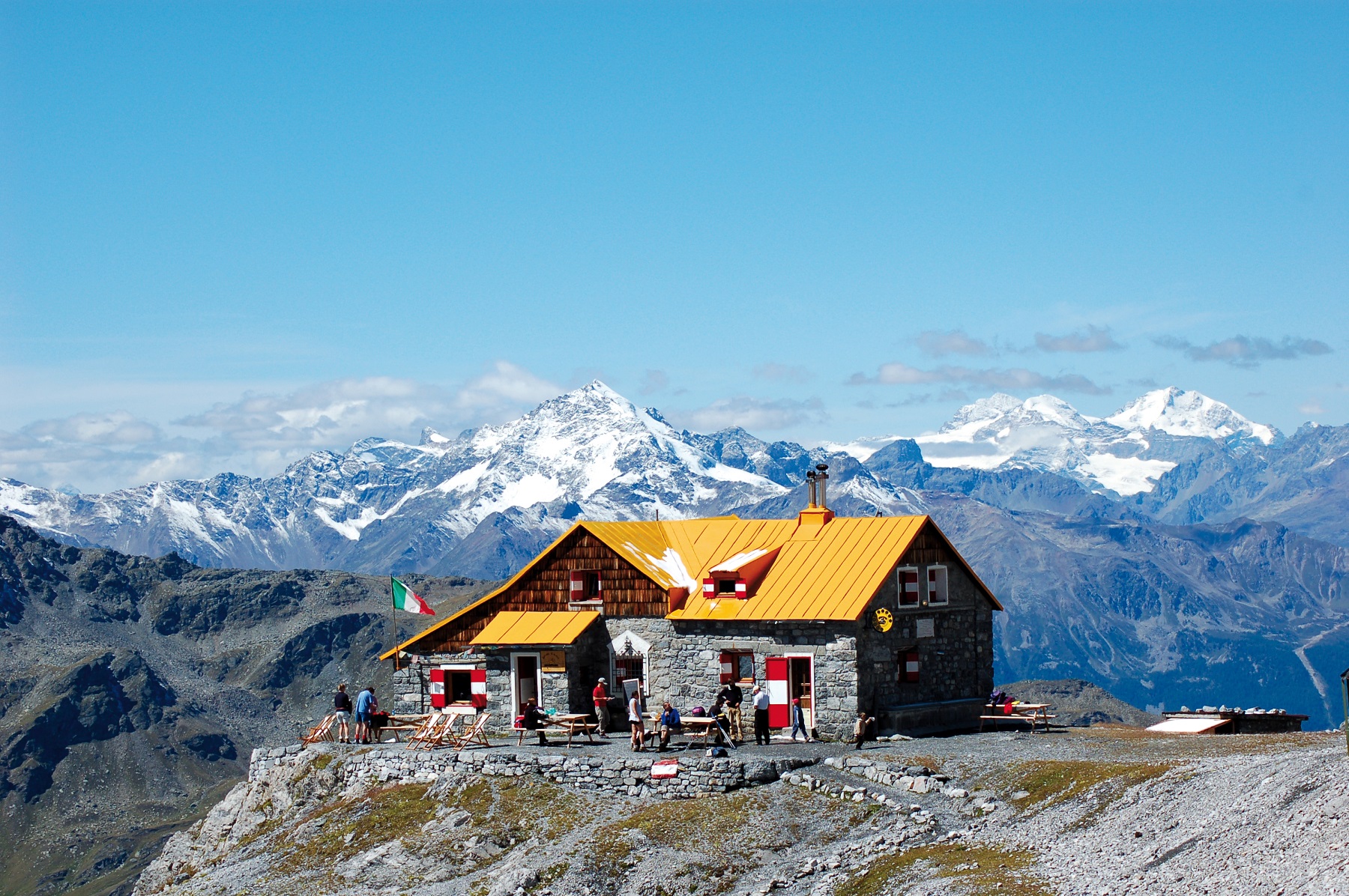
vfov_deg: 11.7
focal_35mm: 117
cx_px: 674
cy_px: 448
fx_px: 4379
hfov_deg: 17.5
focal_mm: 78
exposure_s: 1/800
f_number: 7.1
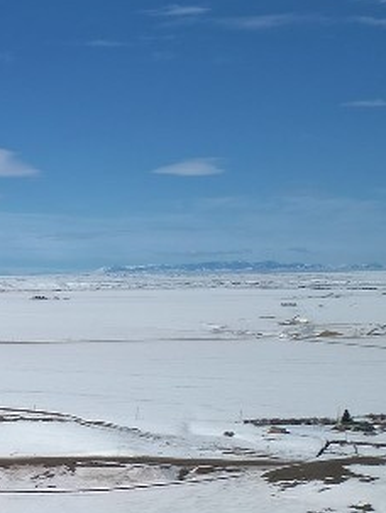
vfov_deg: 23.4
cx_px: -168
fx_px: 1202
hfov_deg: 16.8
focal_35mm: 81
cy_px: 467
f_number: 1.7
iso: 130
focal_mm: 6.7
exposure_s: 1/3200
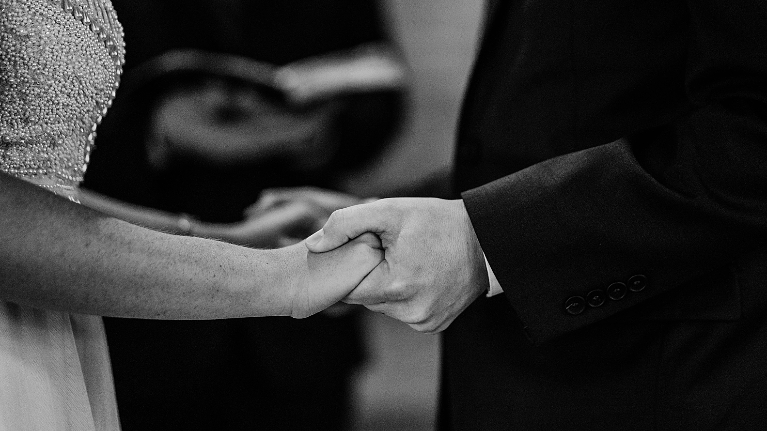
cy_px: 211
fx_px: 1830
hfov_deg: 23.7
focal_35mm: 90
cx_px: 380
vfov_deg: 13.4
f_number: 1.8
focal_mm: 85
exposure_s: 1/160
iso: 3200
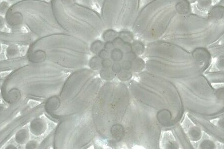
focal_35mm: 209
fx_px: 1299
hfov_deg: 9.9
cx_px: 107
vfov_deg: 6.6
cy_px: 47
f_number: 7.1
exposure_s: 1/125
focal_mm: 28
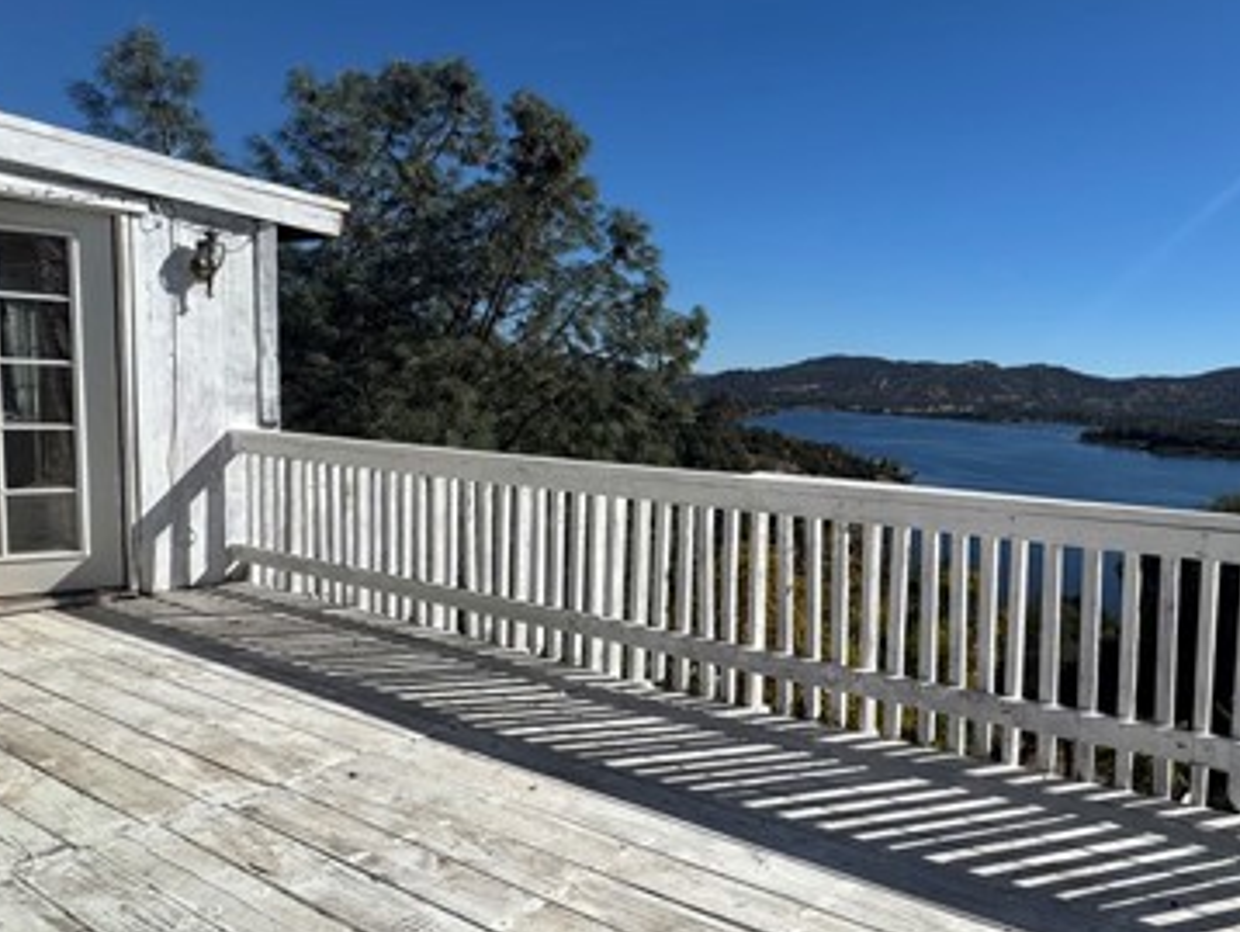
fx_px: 896
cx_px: 946
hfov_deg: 64.7
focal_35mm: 25
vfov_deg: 54.9
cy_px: 468
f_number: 2.2
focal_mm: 2.22
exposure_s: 1/2985
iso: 40
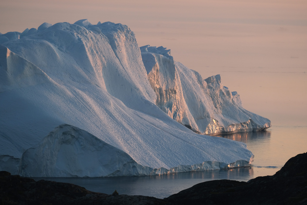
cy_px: 102
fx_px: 2899
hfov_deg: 6.1
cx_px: 154
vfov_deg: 4.0
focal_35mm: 340
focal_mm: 226.6
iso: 800
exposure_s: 1/1250
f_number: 5.6
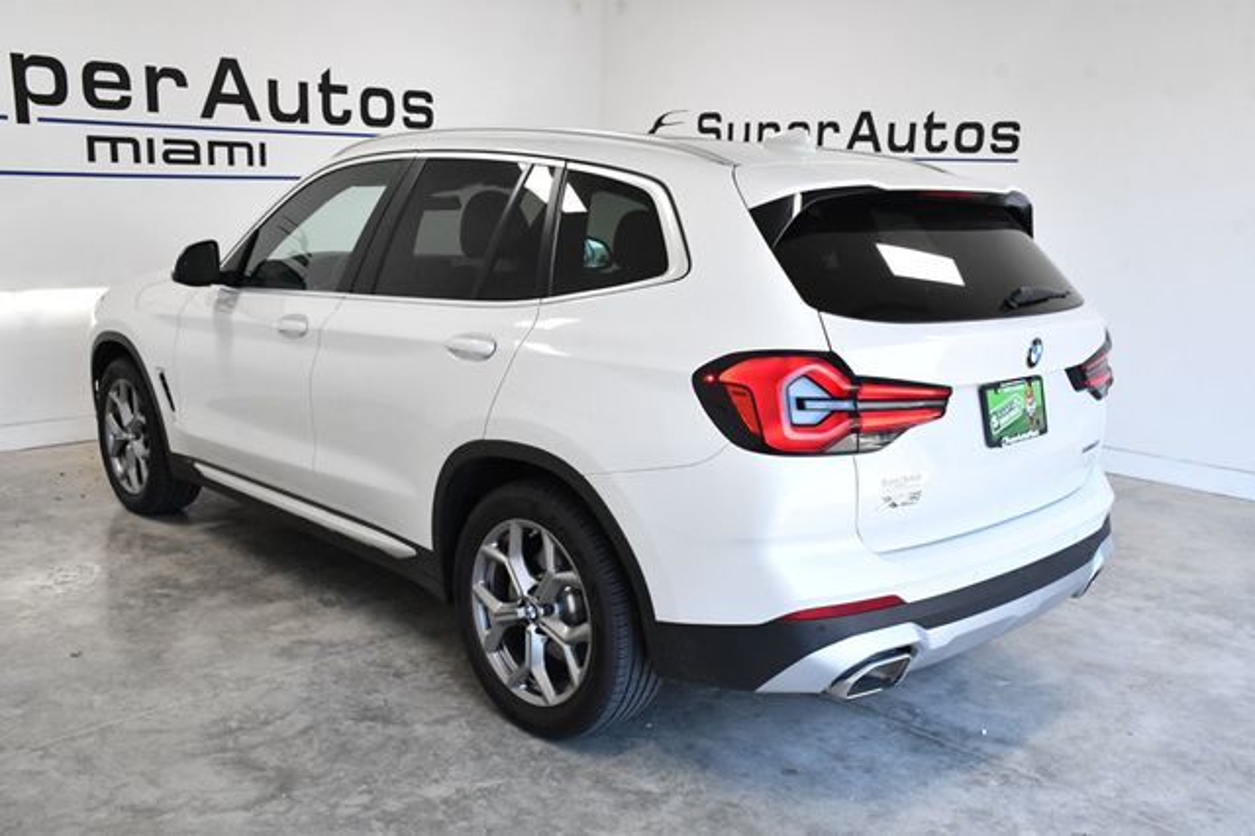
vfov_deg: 38.8
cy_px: 418
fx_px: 1185
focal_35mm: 34
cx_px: 628
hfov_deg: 55.8
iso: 2500
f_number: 10
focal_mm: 23
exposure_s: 1/400
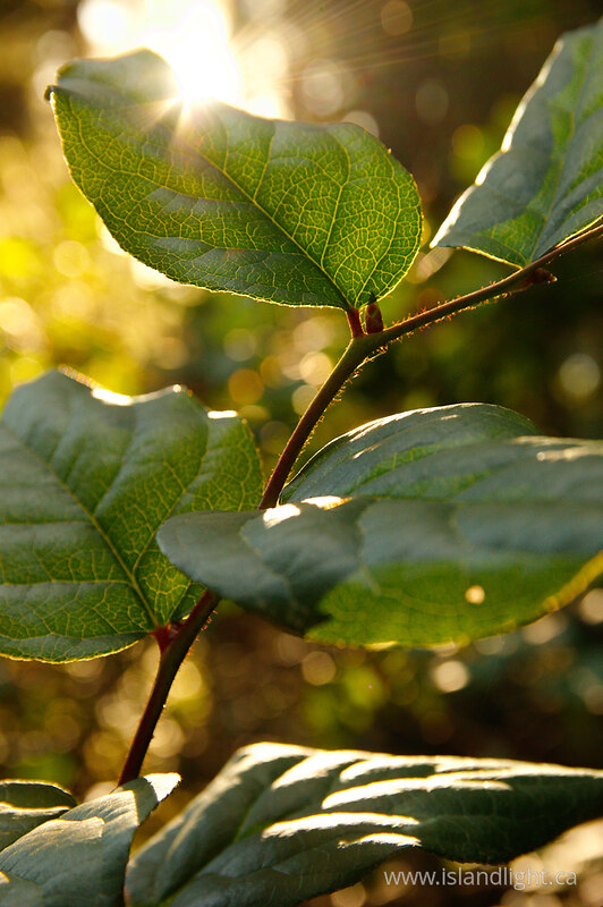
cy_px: 454
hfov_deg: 18.2
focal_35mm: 75
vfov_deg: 27.0
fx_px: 1887
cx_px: 302
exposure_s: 1/320
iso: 400
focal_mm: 50
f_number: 4.5
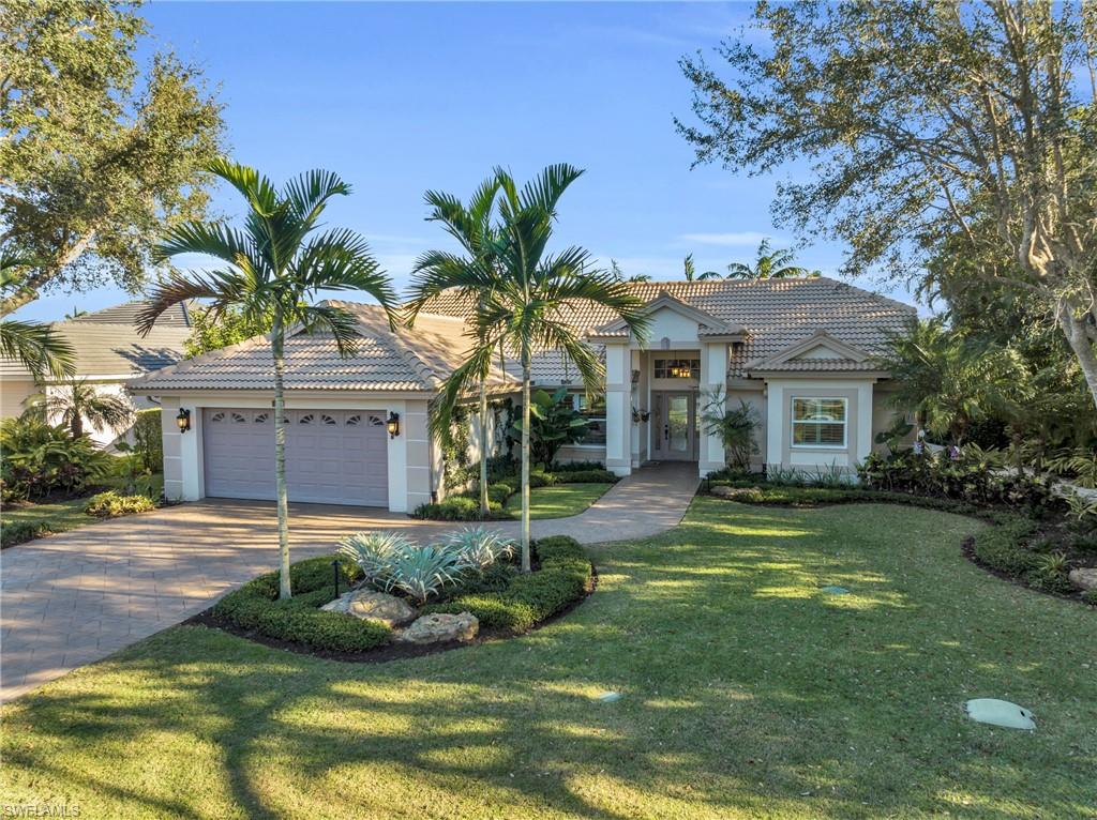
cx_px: 548
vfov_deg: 56.7
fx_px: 760
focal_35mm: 24
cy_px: 410
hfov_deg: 71.6
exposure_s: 1/240
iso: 100
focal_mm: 12.29
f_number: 4
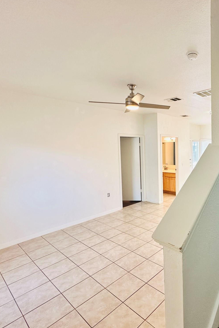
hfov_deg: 56.9
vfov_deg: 84.0
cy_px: 160
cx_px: 178
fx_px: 182
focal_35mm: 20
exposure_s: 1/120
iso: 200
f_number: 2.2
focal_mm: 2.22
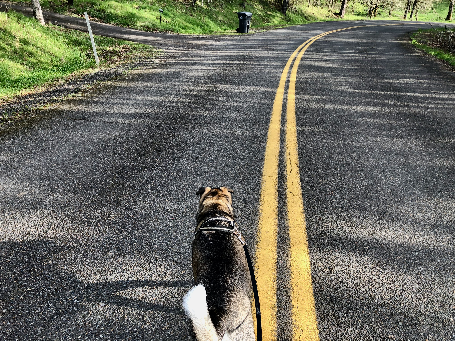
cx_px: 228
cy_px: 170
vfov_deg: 49.7
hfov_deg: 63.4
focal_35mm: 28
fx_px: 368
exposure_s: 1/294
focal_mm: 3.99
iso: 20
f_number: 1.8
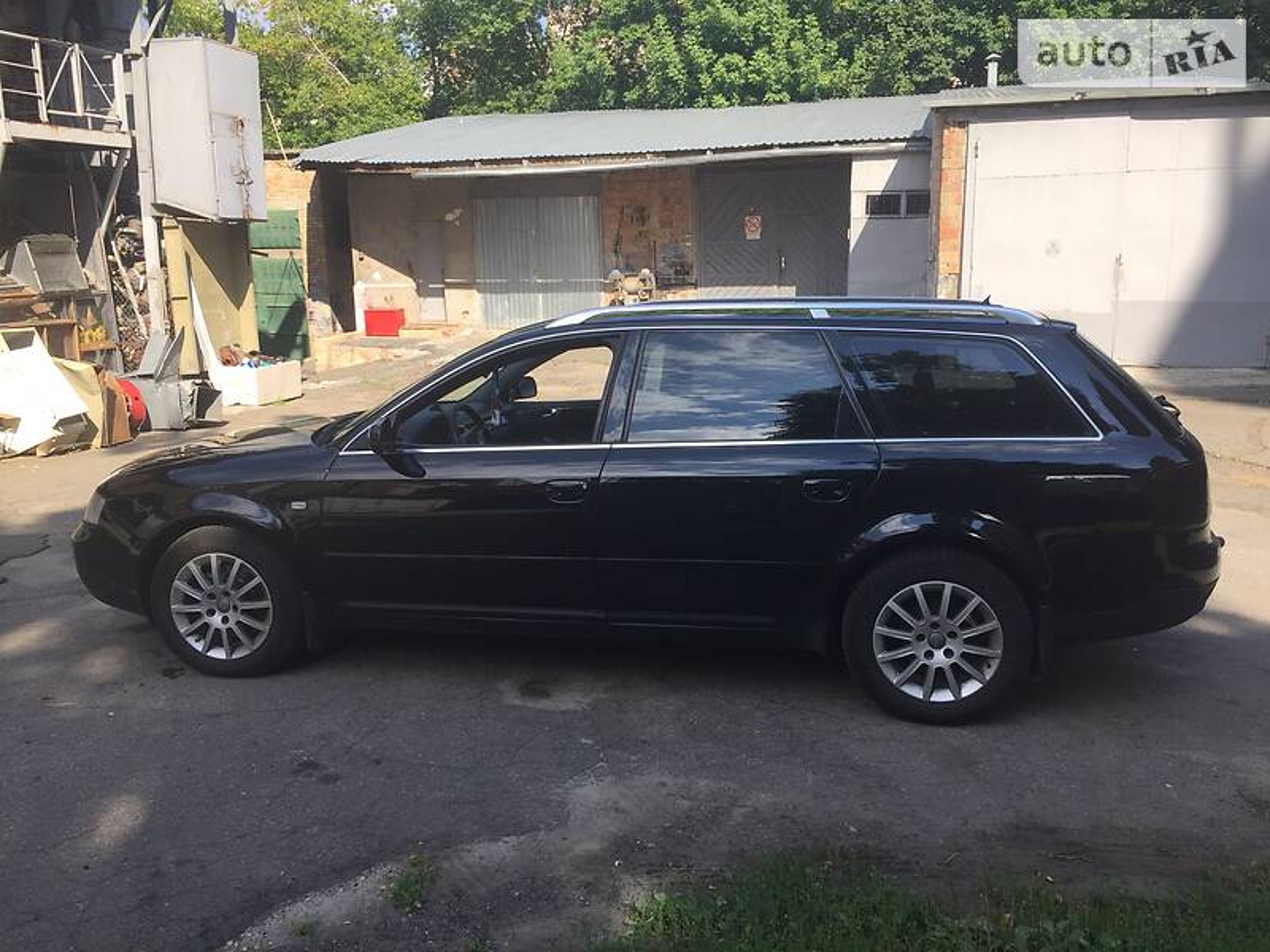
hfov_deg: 61.7
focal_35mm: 29
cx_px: 635
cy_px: 476
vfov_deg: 48.2
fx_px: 1064
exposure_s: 1/879
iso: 32
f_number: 2.2
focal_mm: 4.2
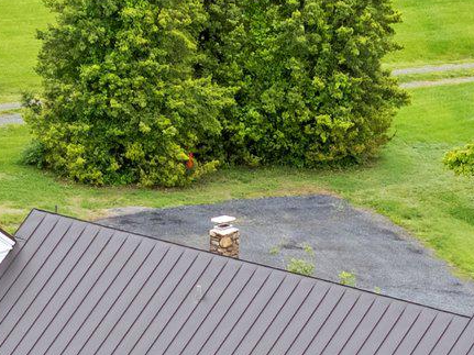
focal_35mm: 333
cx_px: 372
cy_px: 463
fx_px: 4559
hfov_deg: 5.9
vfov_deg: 4.4
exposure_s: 1/640
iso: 100
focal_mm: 19.35
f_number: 2.8
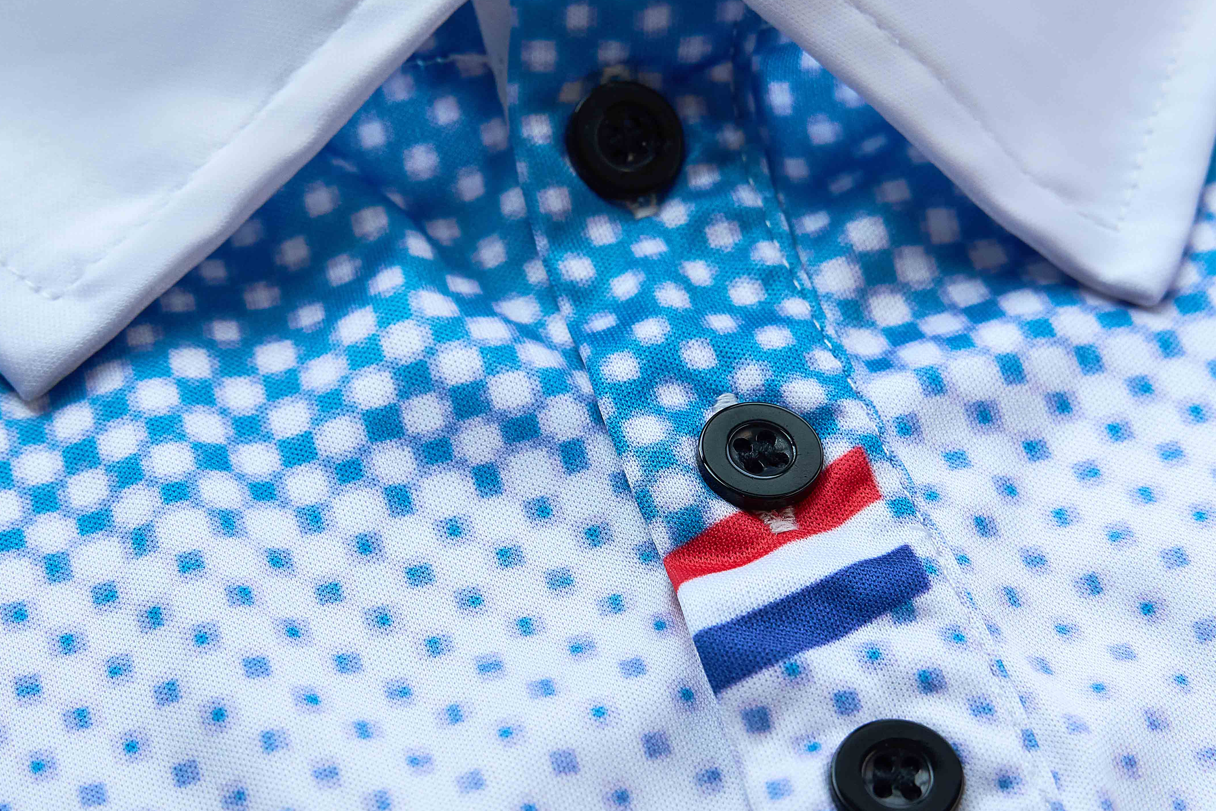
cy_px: 452
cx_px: 685
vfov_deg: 12.7
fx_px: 3648
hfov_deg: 18.9
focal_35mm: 108
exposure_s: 1/200
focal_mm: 50
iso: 320
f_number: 8
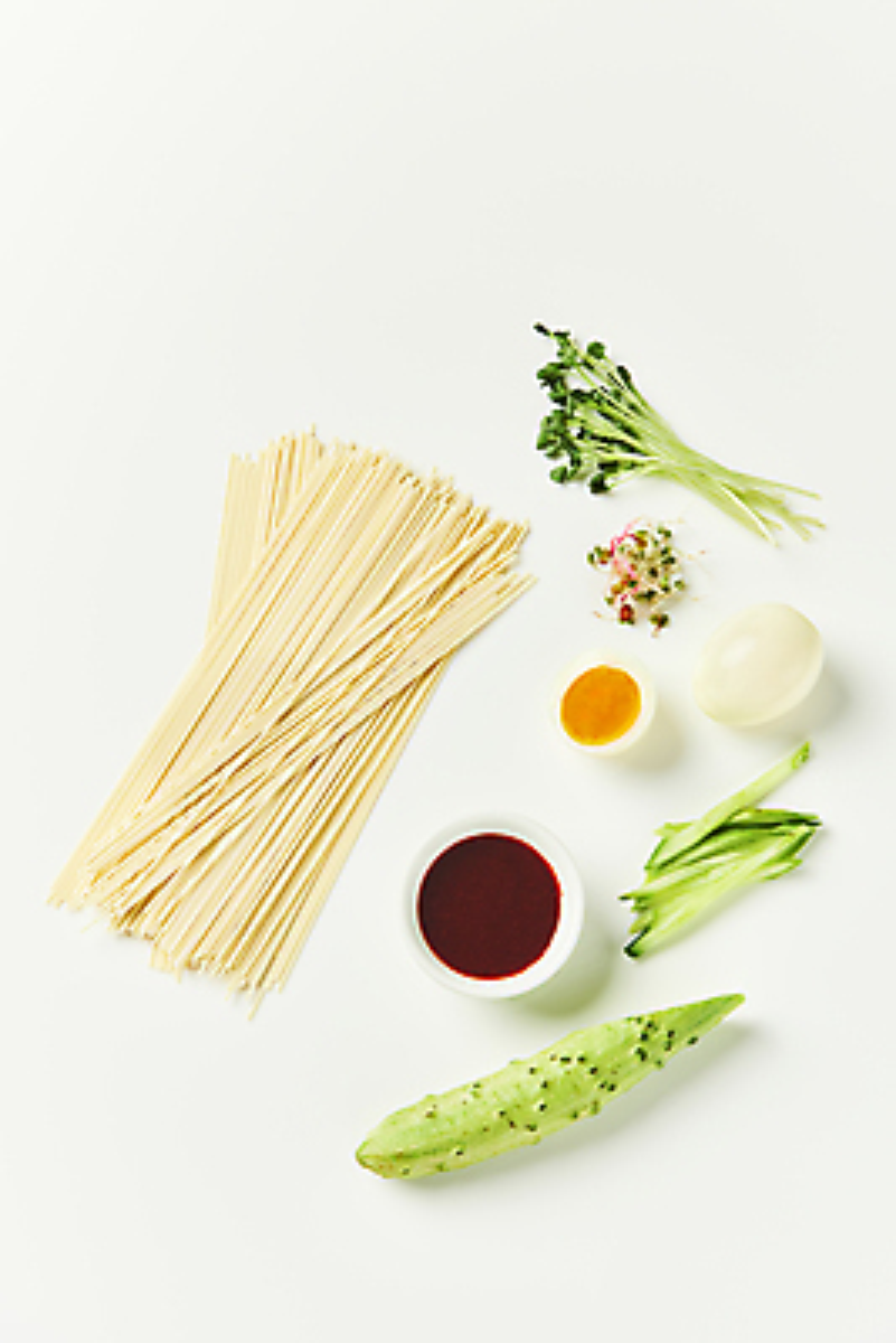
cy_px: 672
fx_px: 2611
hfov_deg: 19.5
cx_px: 448
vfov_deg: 28.8
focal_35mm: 70
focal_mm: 70
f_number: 11
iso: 100
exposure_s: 1/125
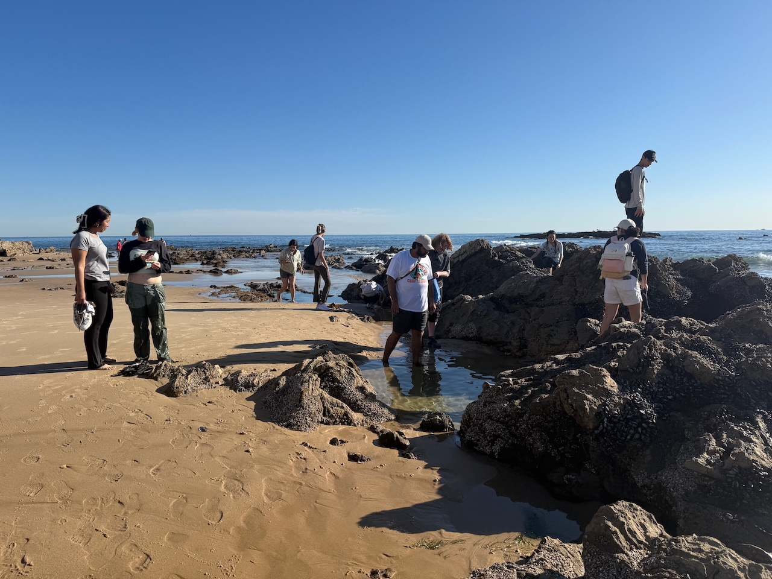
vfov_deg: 56.8
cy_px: 290
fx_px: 535
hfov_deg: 71.6
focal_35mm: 24
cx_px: 386
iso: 80
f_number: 1.78
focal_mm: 6.76
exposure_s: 1/6173
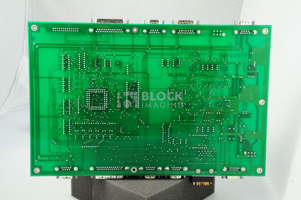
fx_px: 460
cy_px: 100
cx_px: 150
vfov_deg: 24.6
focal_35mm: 55
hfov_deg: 36.3
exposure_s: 1/125
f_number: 13
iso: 800
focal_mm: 55
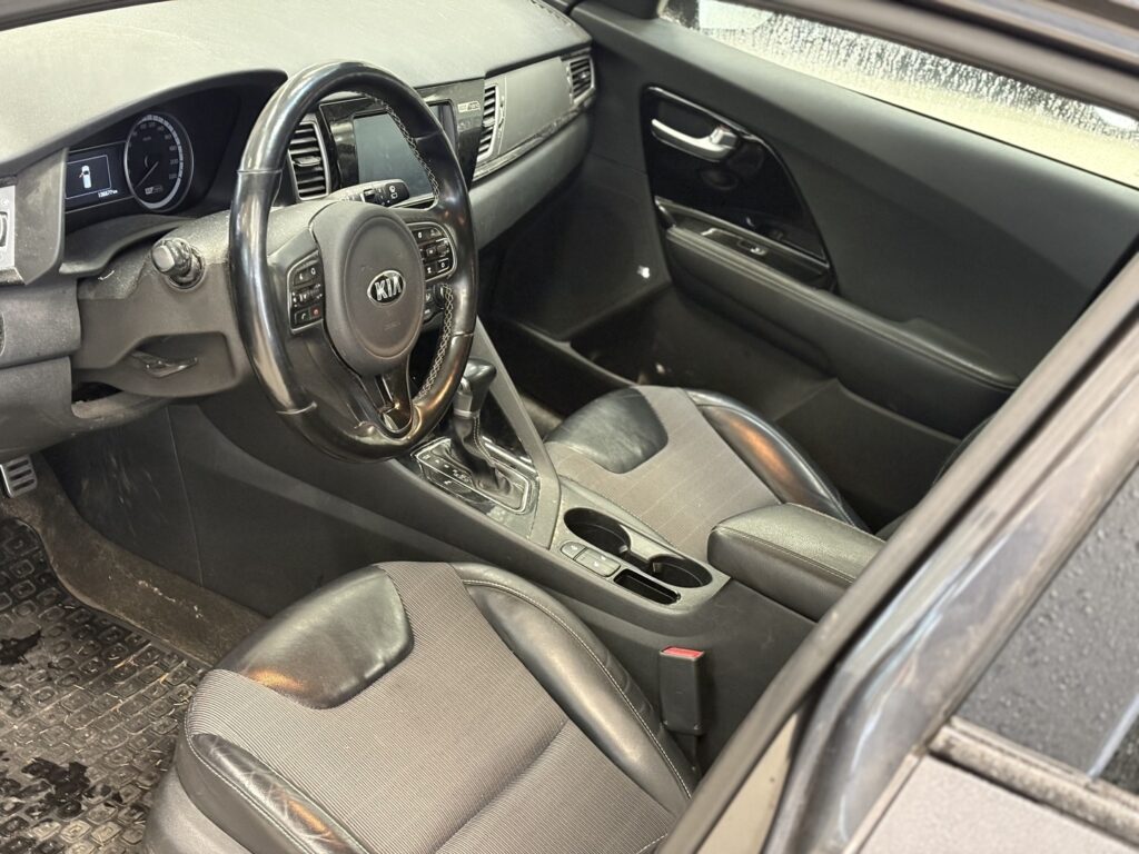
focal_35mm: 52
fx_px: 1711
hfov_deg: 36.8
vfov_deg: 28.0
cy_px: 427
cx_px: 570
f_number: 1.6
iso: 320
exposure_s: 1/25
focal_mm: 5.96
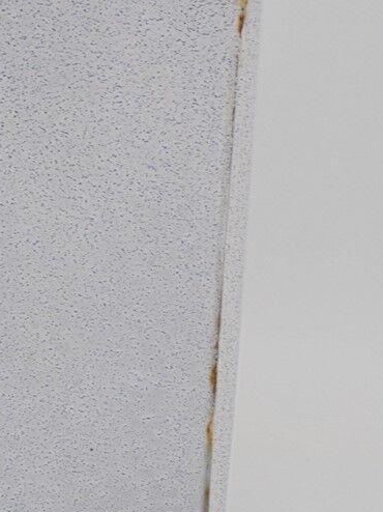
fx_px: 915
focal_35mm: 62
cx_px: 58
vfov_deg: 31.1
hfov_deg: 23.2
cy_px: 193
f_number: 4
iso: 100
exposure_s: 1/200
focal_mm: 6.1
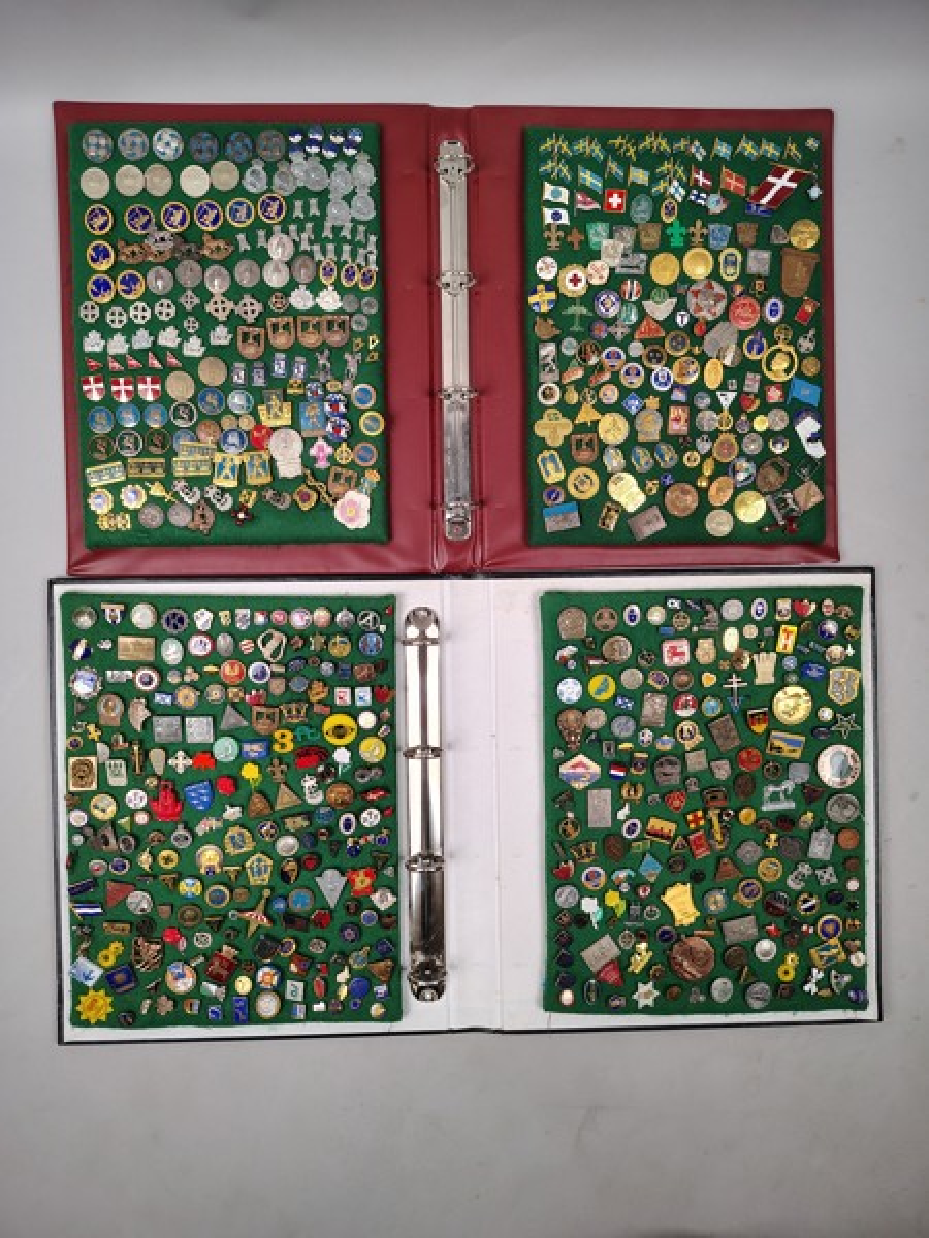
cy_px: 619
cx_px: 464
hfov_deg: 56.8
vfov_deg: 71.6
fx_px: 859
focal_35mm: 24
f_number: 1.8
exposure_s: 1/100
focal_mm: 5.56
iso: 180
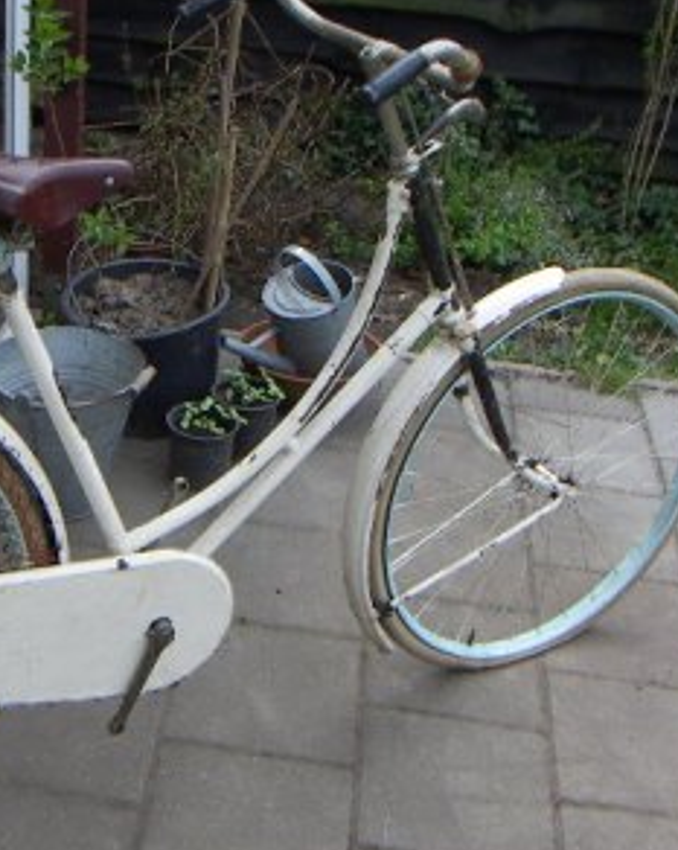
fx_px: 1357
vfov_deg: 34.8
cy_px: 431
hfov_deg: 27.4
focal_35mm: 54
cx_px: 113
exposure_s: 1/400
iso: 50
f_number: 2.8
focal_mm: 4.7
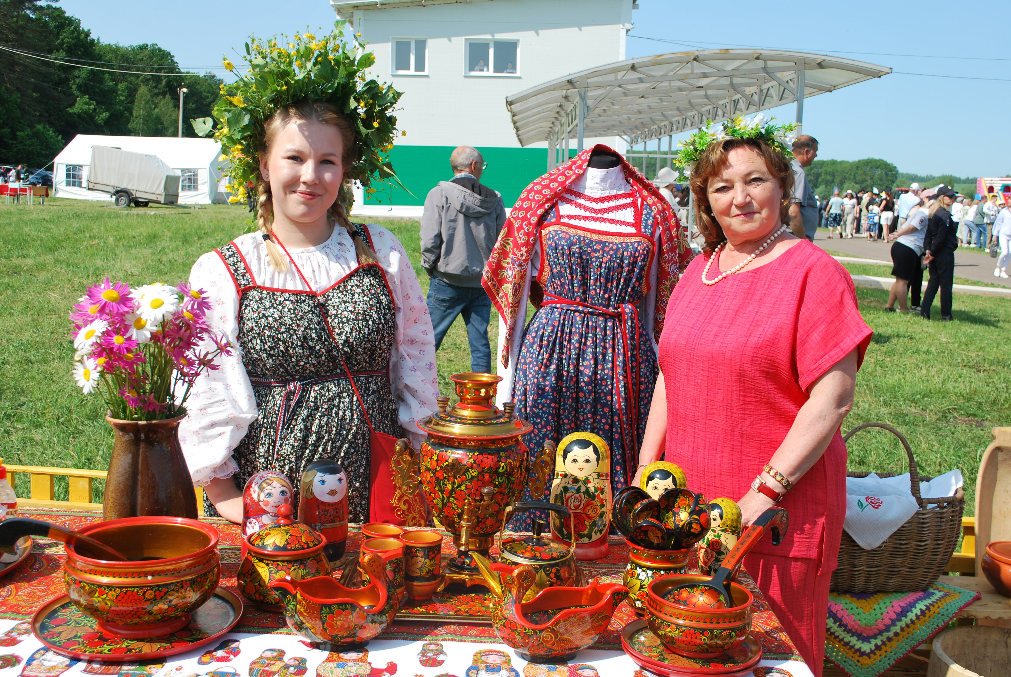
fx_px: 1097
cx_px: 506
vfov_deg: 34.3
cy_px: 338
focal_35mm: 39
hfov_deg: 49.5
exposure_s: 1/250
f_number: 8
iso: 100
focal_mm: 26
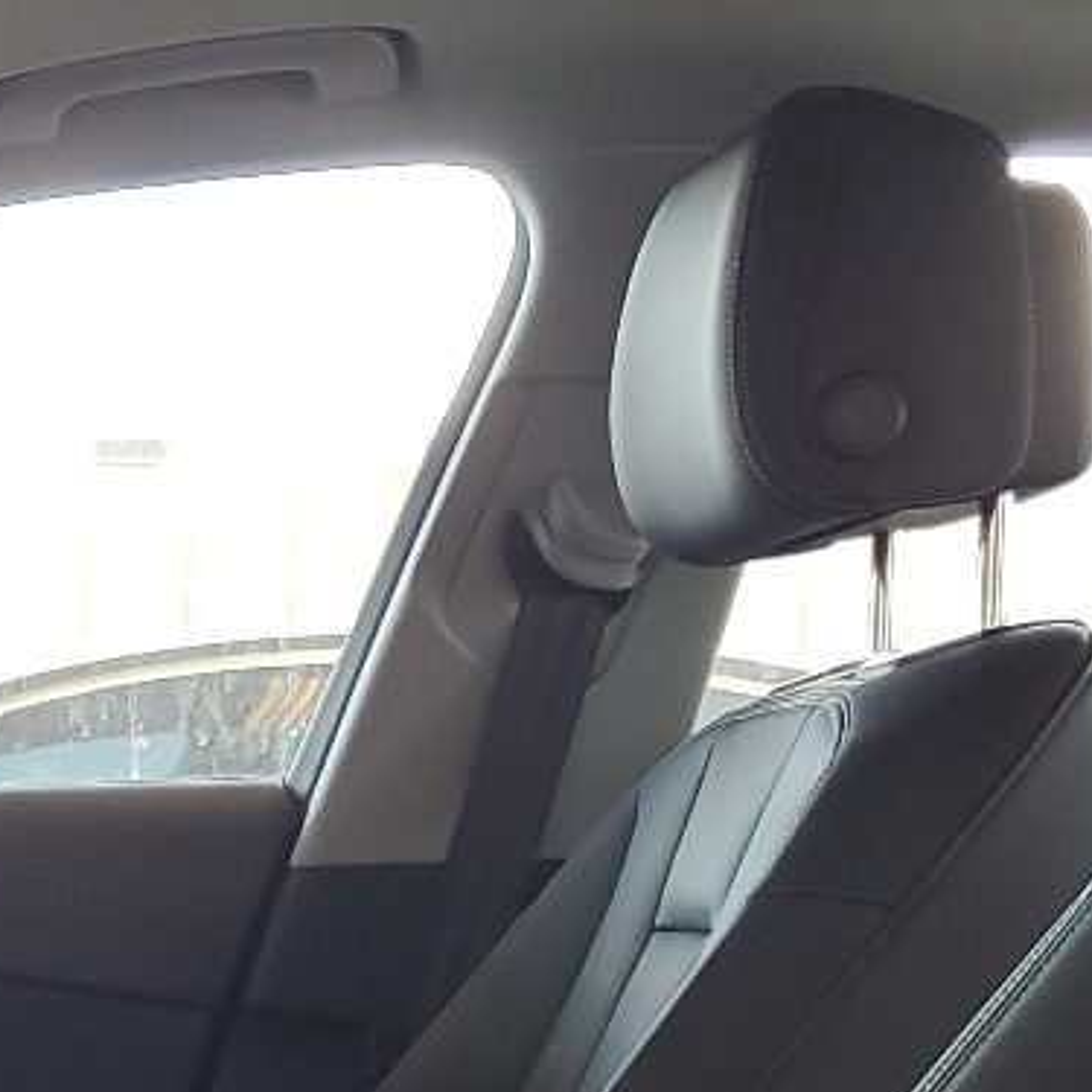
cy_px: 1488
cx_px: -510
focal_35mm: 98
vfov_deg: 16.6
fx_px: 3498
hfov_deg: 16.3
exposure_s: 1/60.2
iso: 59
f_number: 1.5
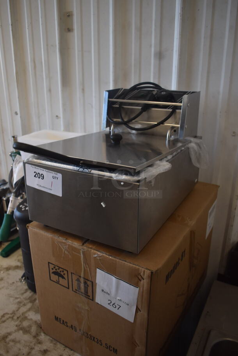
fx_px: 297
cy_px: 178
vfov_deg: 61.9
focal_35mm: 30
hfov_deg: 43.7
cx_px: 119
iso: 720
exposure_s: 1/250
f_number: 3.5
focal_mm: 20
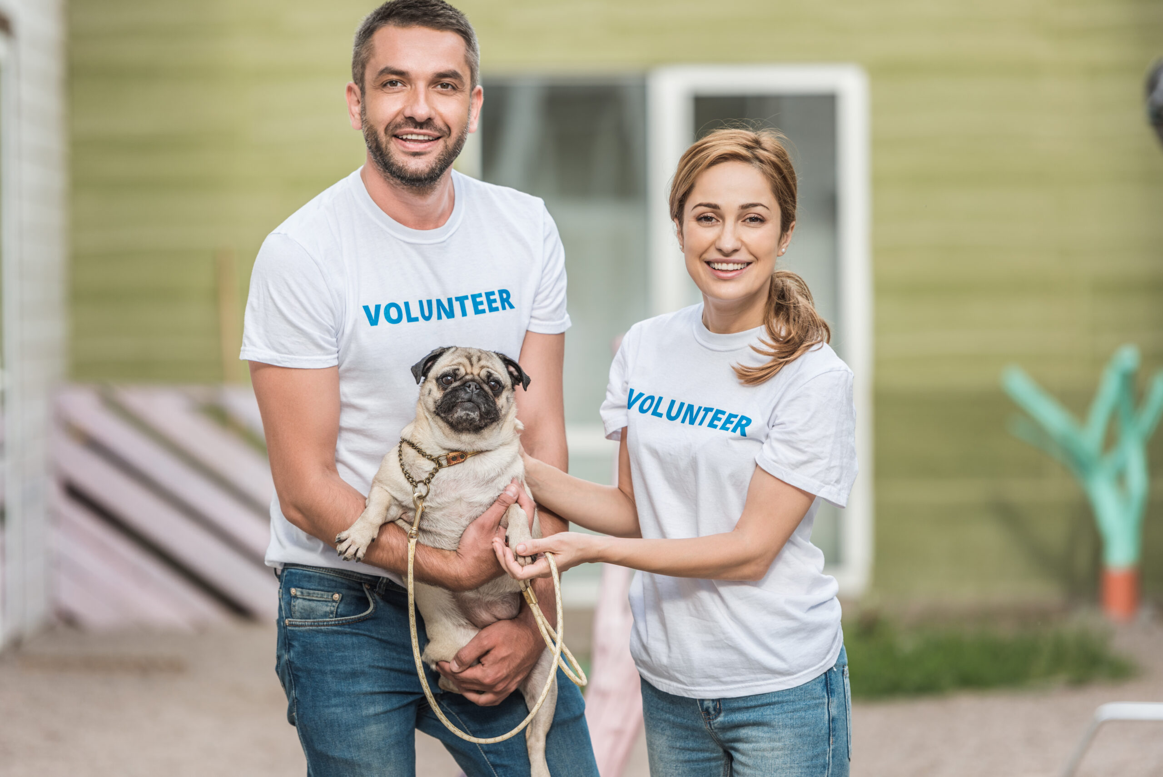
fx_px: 5494
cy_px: 388
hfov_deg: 12.1
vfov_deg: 8.1
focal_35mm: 170
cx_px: 582
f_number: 3.2
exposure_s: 1/400
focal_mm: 170
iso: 125
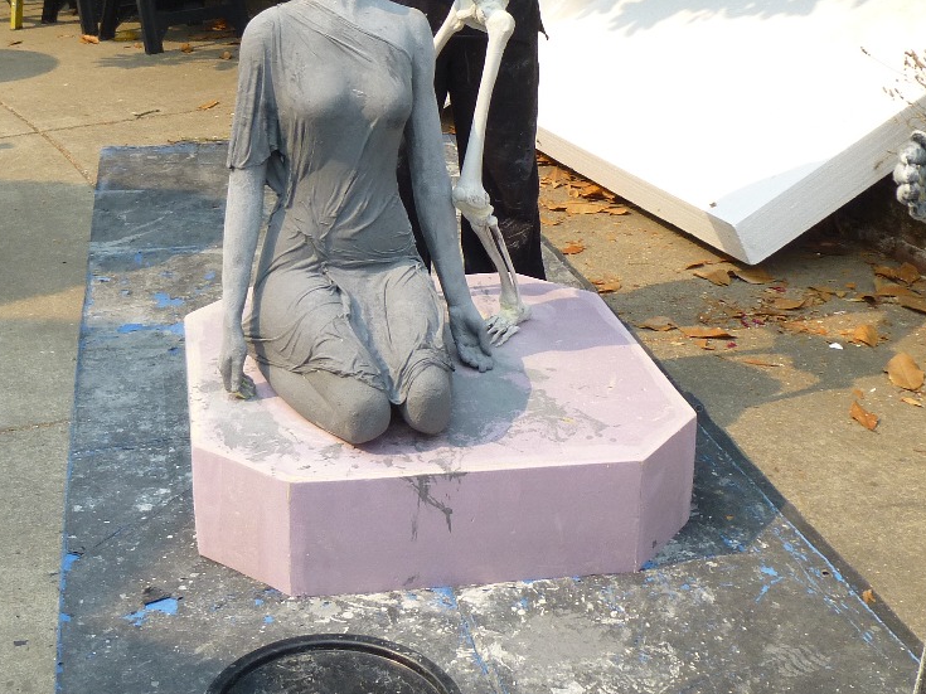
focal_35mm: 49
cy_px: 184
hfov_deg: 38.3
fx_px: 1311
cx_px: 276
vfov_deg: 29.3
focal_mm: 4.5
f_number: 3.1
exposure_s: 1/500
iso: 100
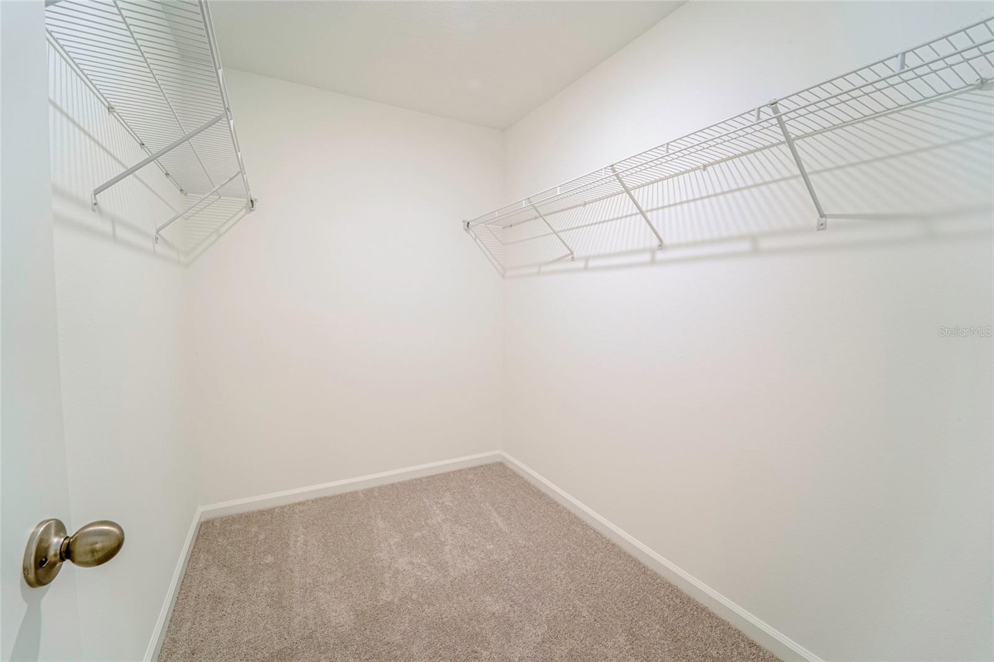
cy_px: 331
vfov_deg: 81.2
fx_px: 386
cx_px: 497
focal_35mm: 14
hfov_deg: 104.3
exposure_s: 1/30
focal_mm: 14
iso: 400
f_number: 22
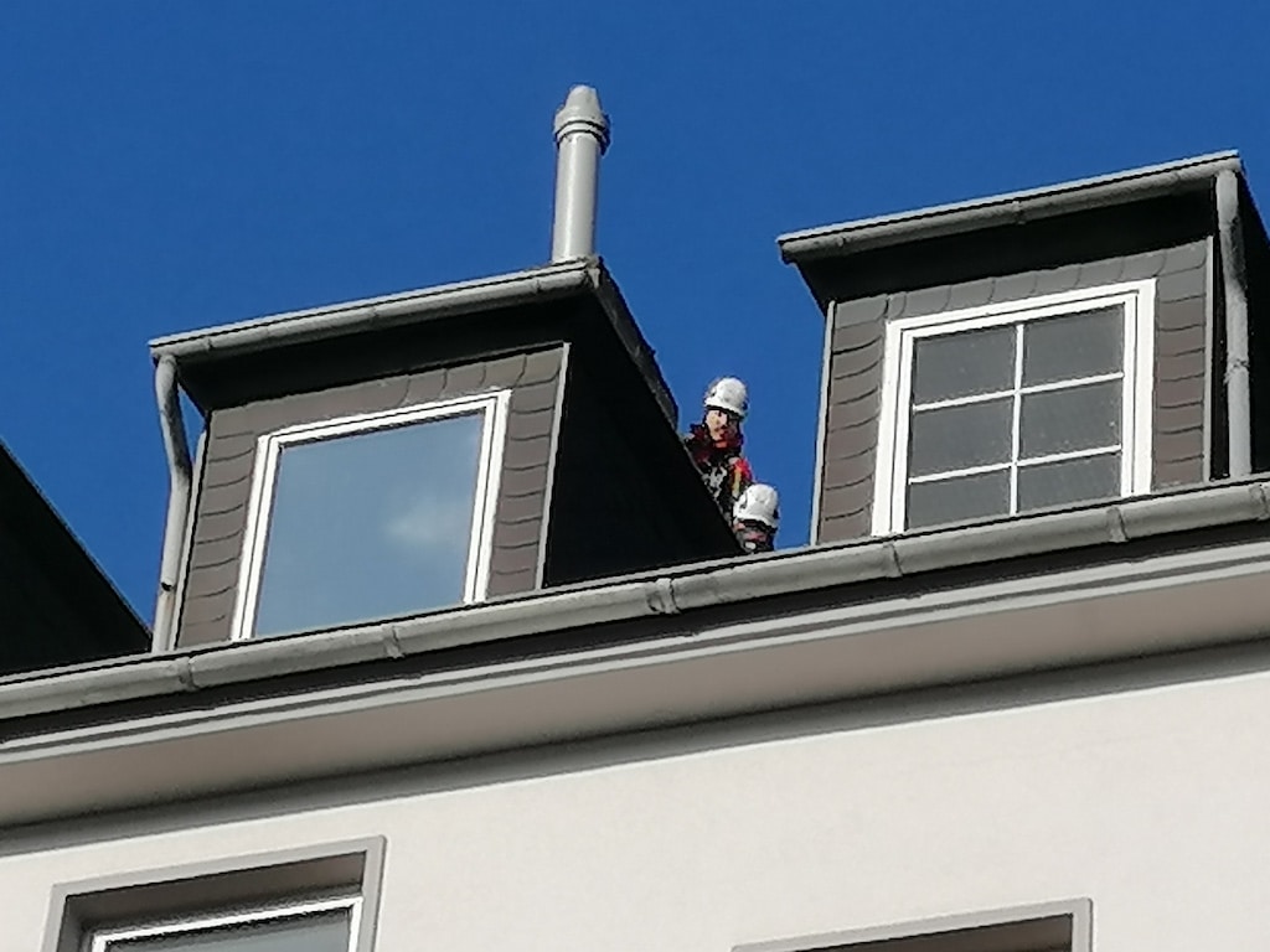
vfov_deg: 9.2
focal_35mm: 161
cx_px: 635
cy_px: 476
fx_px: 5907
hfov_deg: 12.3
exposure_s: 1/2532
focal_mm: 4.75
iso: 50
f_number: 1.8
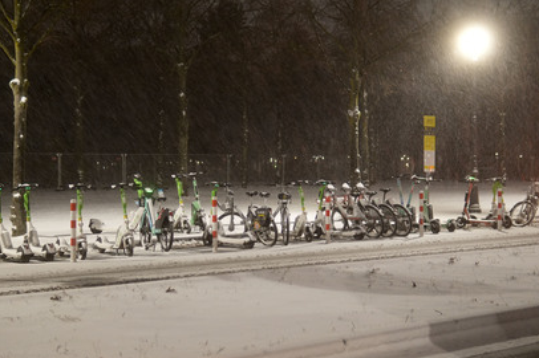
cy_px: 188
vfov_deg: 26.9
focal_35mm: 50
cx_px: 242
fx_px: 748
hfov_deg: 39.6
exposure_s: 1/30
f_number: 1.4
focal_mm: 30
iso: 640
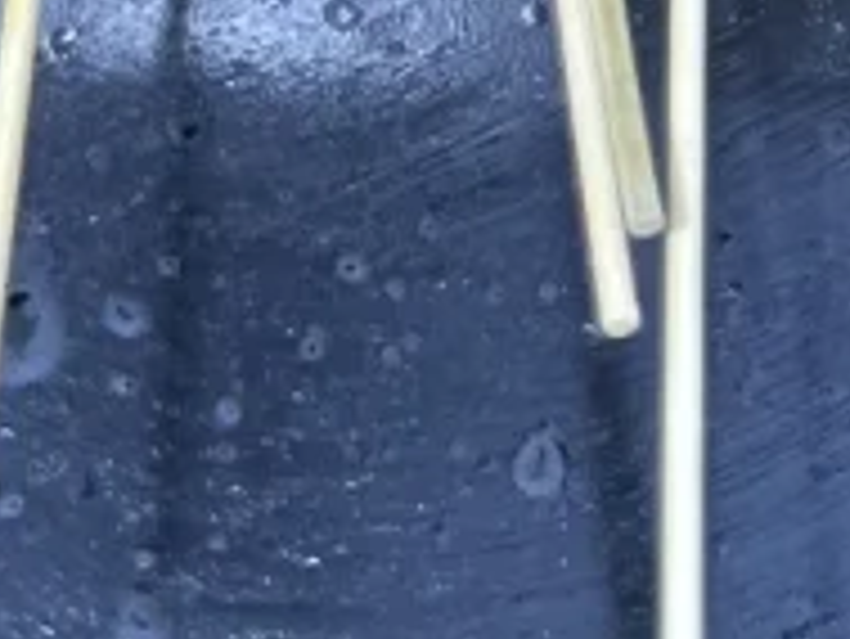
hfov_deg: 9.9
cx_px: 765
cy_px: -2092
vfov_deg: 6.0
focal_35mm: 198
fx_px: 4865
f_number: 1.5
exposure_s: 1/100
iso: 40
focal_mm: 5.7
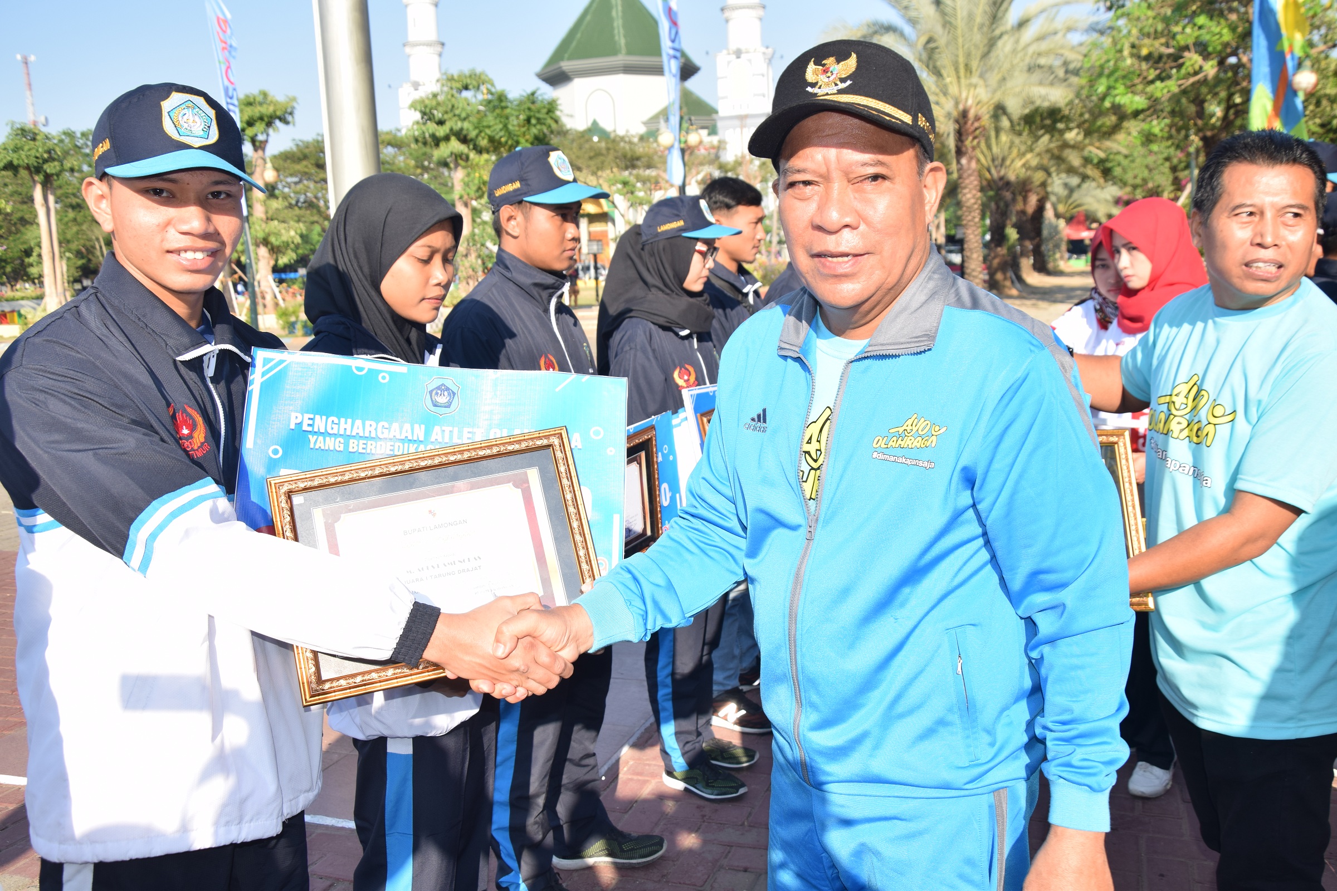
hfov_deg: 59.5
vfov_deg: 41.7
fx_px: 1170
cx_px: 668
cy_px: 446
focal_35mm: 32
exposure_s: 1/200
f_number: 5.6
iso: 100
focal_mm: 21
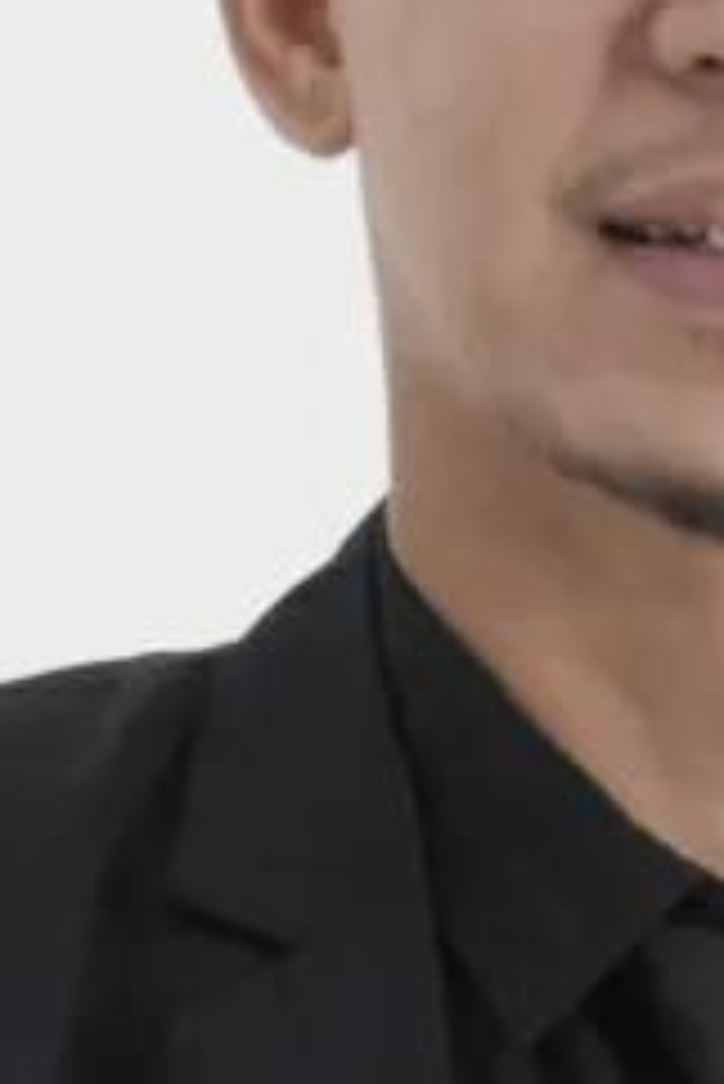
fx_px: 6868
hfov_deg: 6.0
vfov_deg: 8.9
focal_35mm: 228
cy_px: 1412
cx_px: 537
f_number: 2.8
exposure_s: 1/160
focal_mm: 43
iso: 100
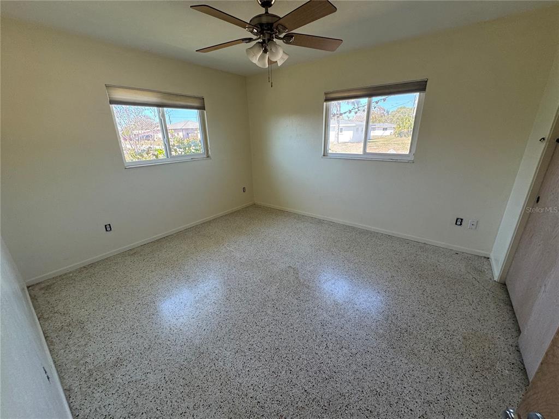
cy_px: 210
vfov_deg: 85.7
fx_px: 226
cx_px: 280
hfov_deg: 102.1
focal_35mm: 14
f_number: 2.2
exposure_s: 1/120
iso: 125
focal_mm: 2.22
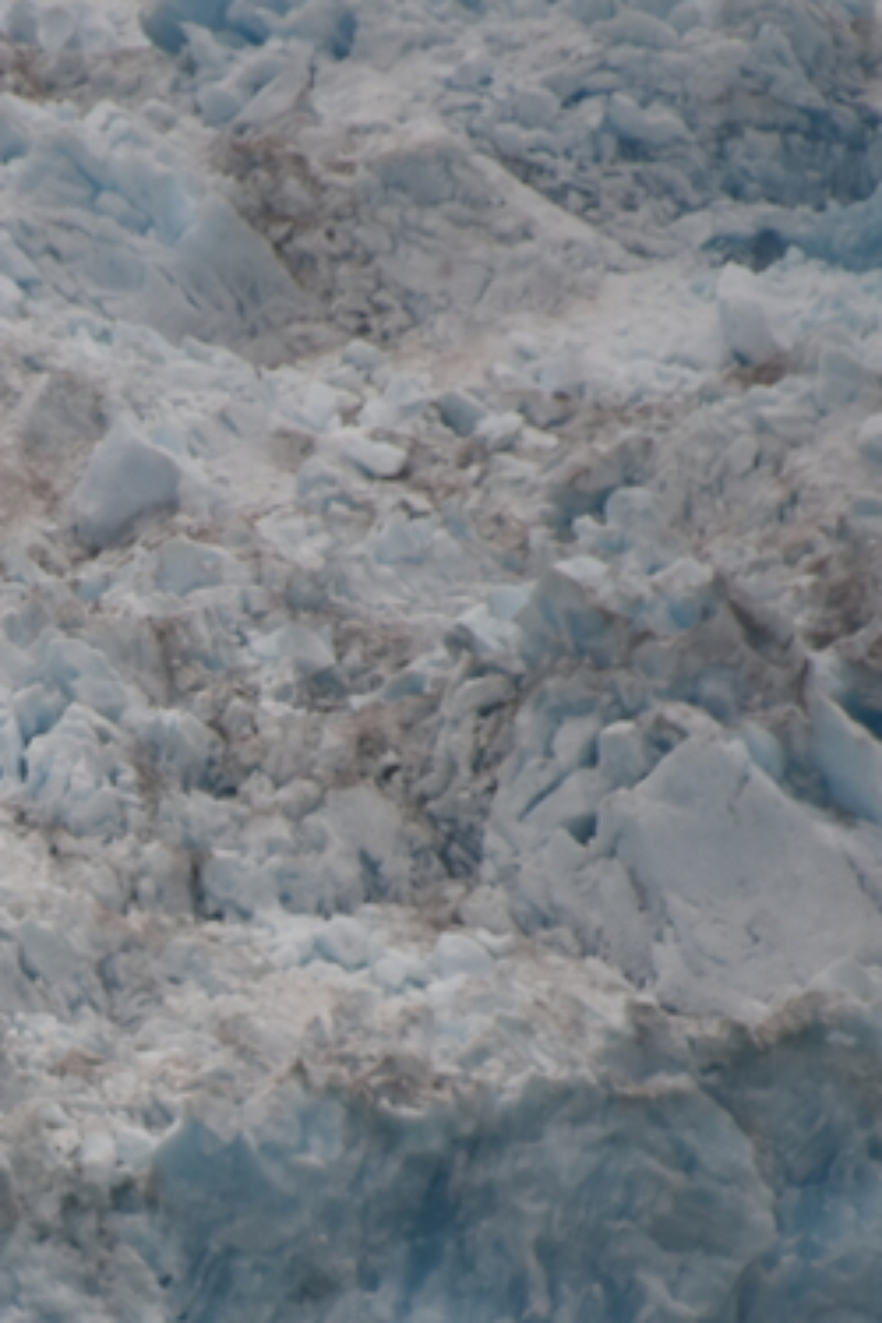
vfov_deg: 2.0
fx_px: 37629
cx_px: -261
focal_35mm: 1024
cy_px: 1259
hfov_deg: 1.3
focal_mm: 300
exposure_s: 1/640
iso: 720
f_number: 5.6
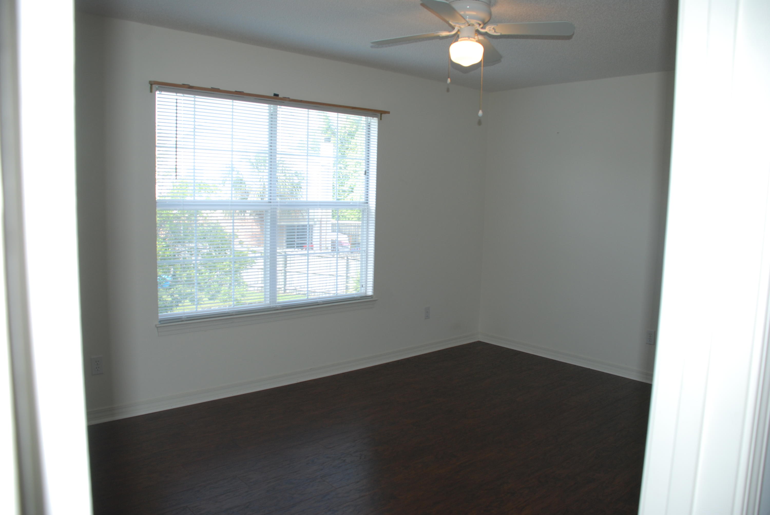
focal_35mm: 27
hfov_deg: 67.3
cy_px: 258
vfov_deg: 48.0
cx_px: 385
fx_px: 578
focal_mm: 18
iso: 200
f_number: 3.5
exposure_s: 1/100
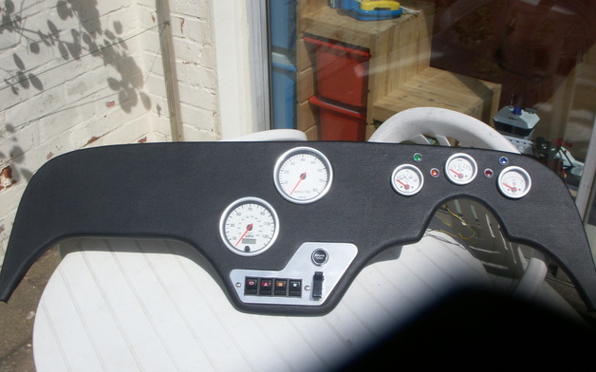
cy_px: 183
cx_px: 303
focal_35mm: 40
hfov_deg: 49.3
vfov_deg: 32.0
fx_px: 649
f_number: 7.1
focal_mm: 7.7
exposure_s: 1/200
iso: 50
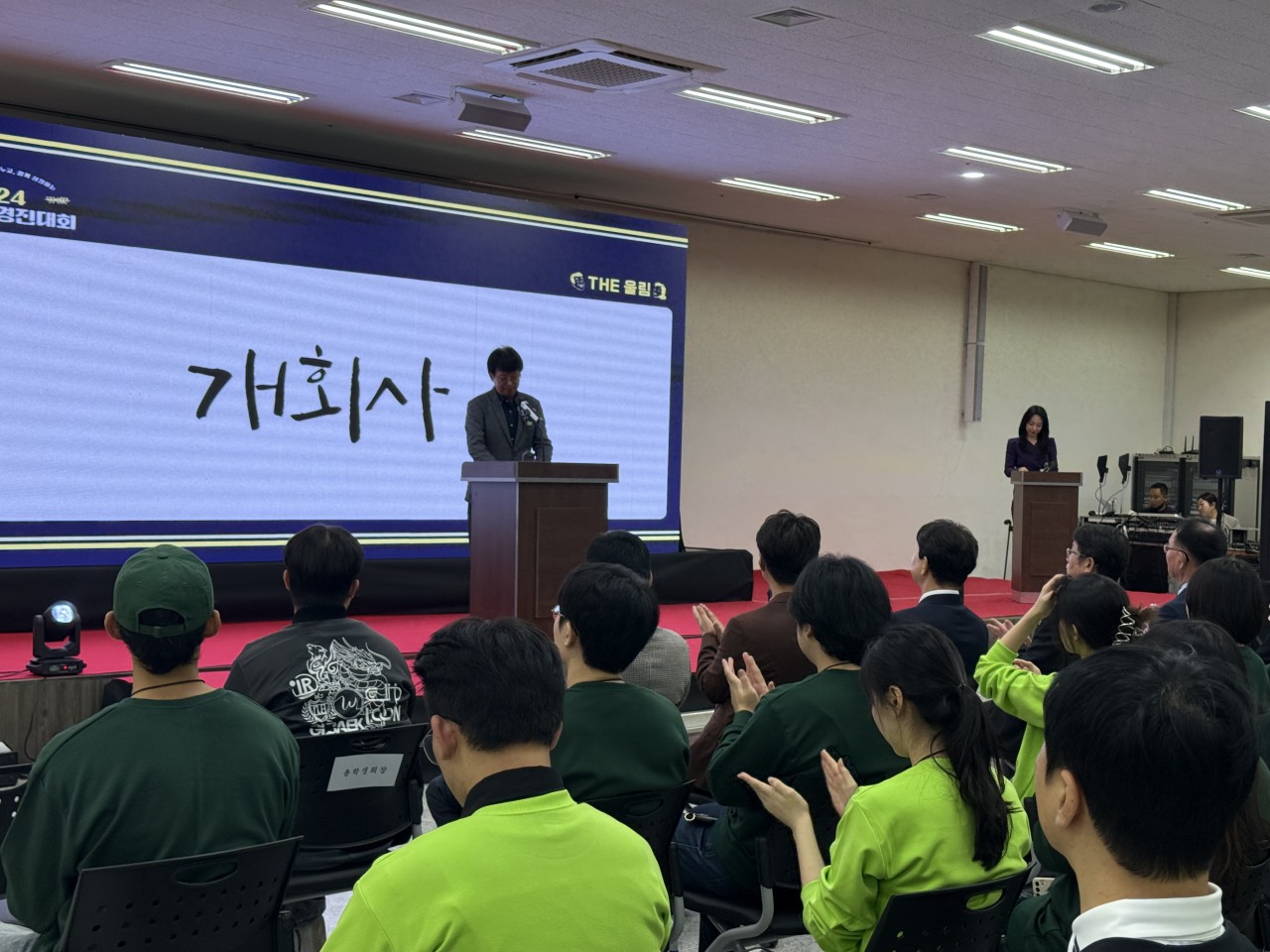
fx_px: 1761
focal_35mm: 48
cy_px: 476
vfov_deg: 30.3
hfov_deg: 39.7
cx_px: 635
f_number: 1.78
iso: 100
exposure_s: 1/158
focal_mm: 6.76
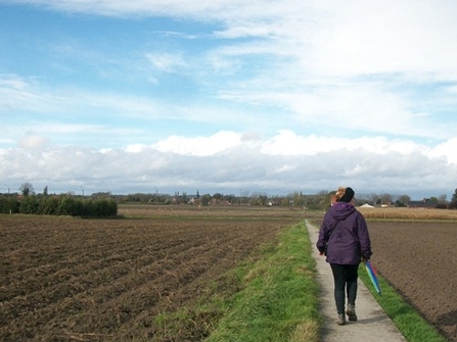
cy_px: 212
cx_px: 225
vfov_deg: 33.4
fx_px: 568
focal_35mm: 43
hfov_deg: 43.9
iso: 80
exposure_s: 1/125
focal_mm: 5.7
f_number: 8.8
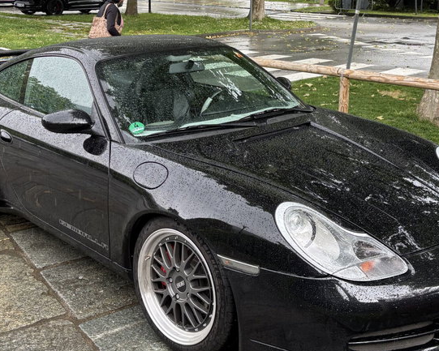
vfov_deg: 30.7
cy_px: 71
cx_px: 226
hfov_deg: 38.8
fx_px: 624
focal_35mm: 48
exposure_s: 1/121
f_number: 1.6
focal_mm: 5.96
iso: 50
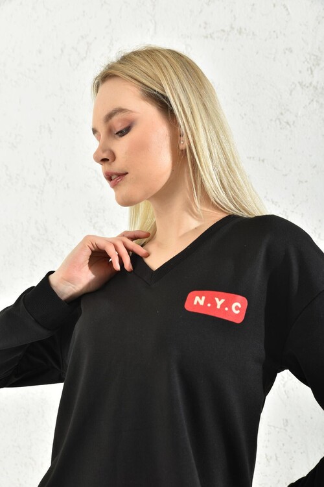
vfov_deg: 53.1
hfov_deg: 36.9
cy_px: 244
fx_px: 486
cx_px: 162
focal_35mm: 36
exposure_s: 1/160
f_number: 7.1
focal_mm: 36
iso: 100
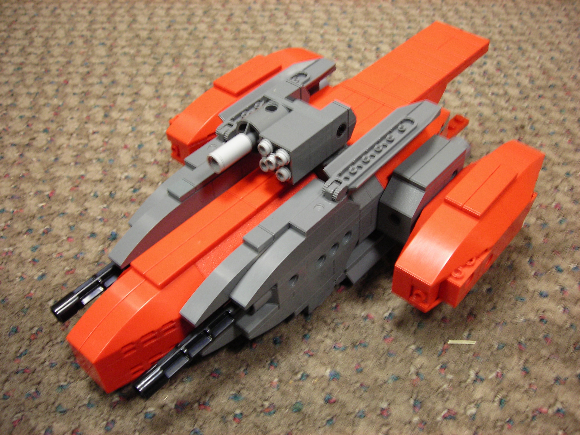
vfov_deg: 37.7
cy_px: 218
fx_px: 637
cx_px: 290
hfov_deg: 49.0
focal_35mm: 38
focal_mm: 6.3
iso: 118
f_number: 3.2
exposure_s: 1/4
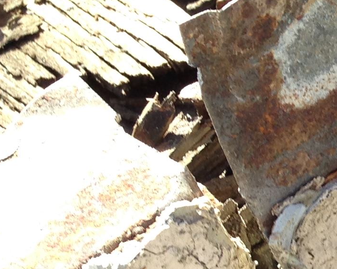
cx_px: 712
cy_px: 330
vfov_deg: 10.2
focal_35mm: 149
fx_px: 1485
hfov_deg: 11.4
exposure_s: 1/194
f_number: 2.4
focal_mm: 4.12
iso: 50
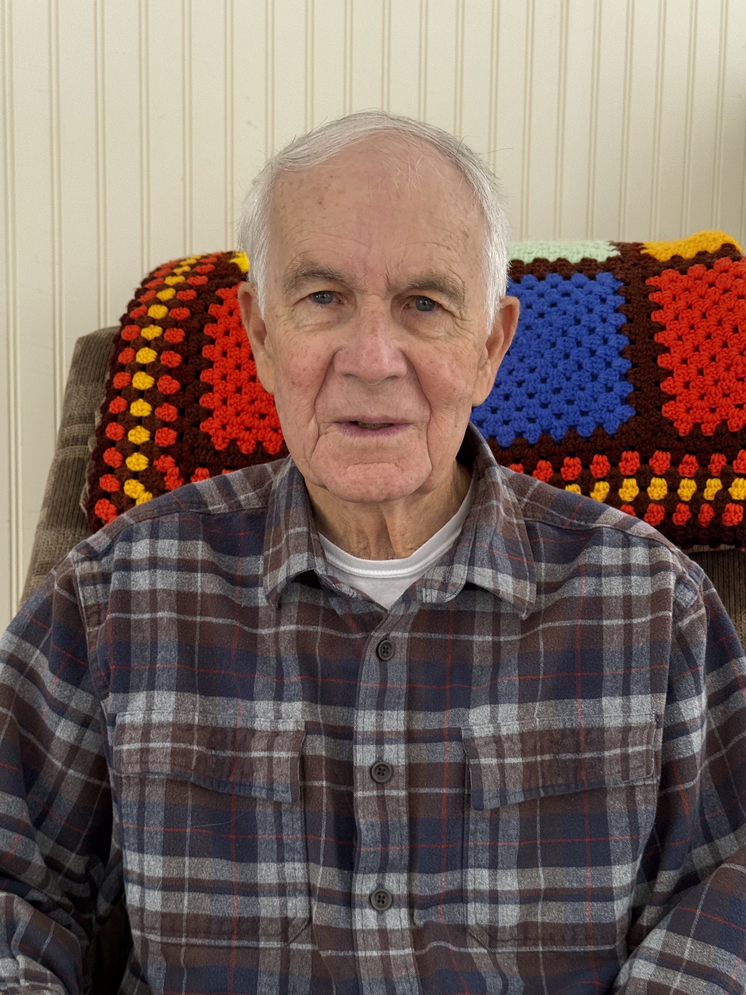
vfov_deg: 39.7
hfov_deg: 30.3
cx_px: 373
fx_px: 1379
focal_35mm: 48
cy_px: 498
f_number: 1.78
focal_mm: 6.76
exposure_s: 1/121
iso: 80
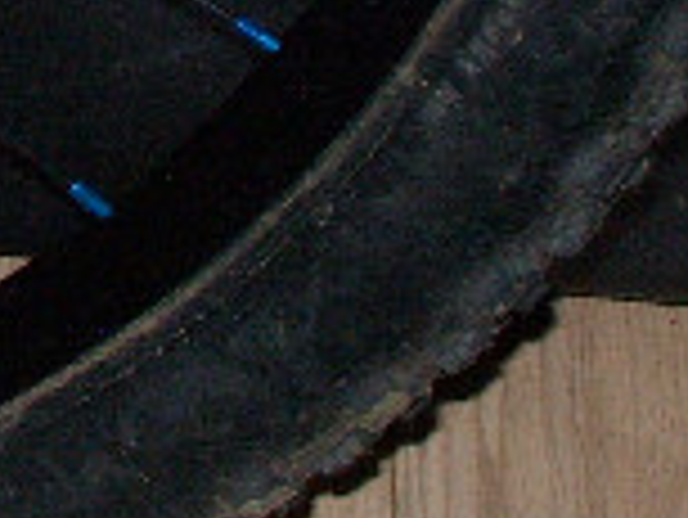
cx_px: -560
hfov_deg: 10.1
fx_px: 3680
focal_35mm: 185
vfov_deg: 7.7
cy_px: -543
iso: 400
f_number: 2.8
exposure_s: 1/30
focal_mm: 7.8
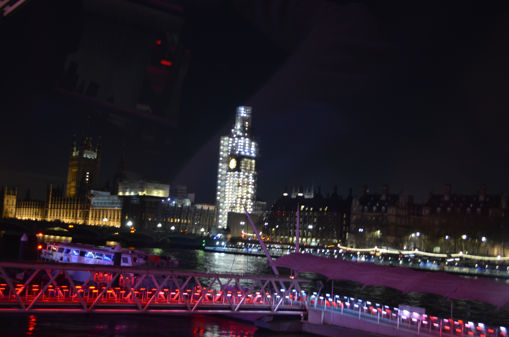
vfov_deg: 28.0
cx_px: 254
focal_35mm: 48
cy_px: 168
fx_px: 677
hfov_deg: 41.2
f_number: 4.8
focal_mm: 32
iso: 800
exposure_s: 1/2
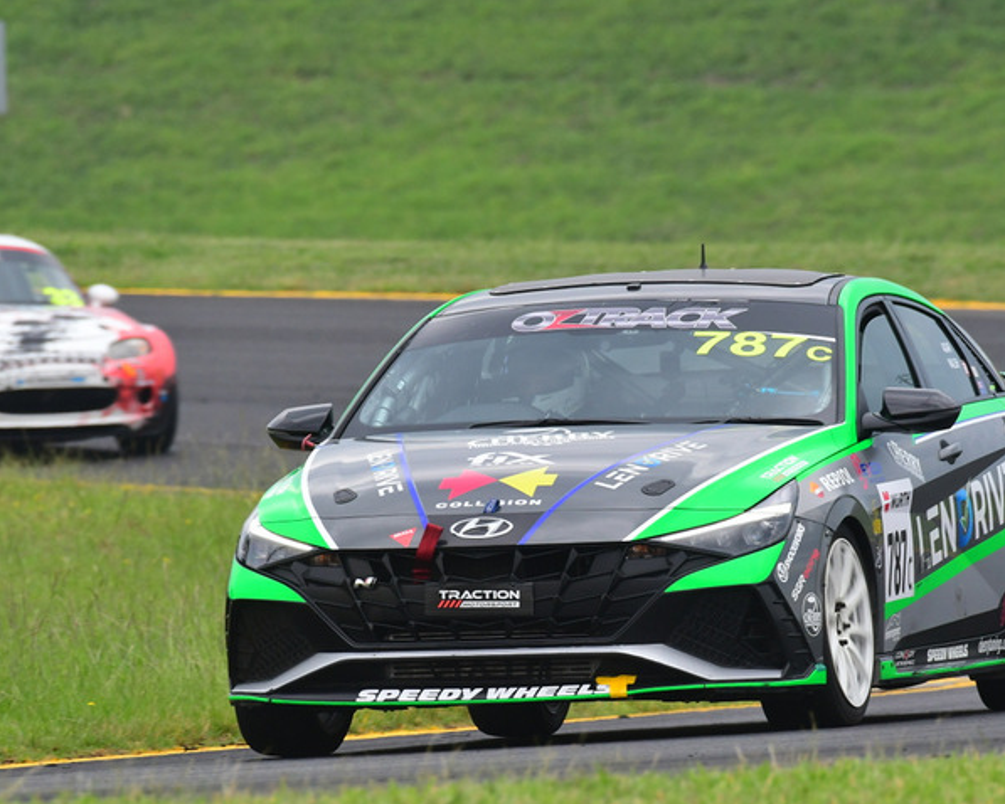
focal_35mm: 792
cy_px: 415
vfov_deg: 2.0
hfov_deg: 2.4
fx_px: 23565
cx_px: 468
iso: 1000
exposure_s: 1/640
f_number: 10
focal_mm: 420
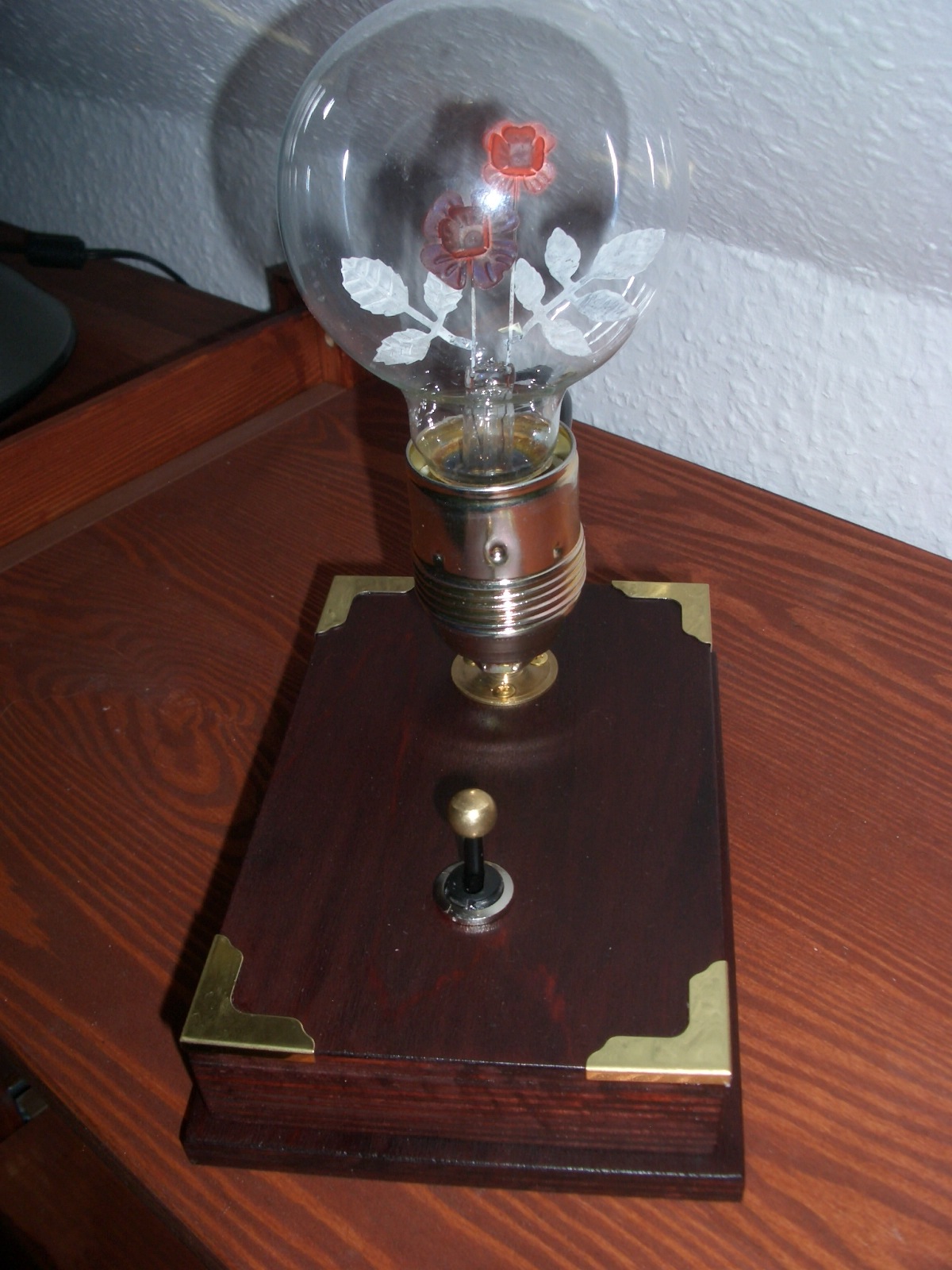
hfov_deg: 40.7
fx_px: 1283
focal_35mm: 35
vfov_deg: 52.6
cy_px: 635
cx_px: 476
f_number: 4.3
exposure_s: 1/60
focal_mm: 5.8
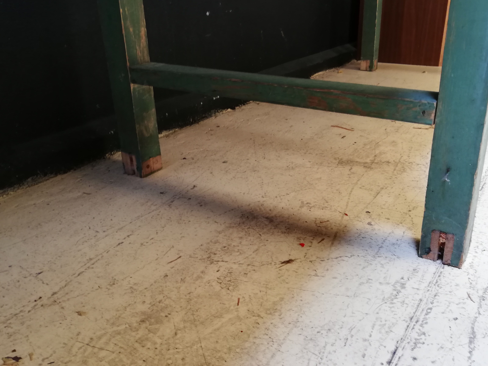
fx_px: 451
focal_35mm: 32
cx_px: 244
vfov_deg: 44.2
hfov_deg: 56.8
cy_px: 183
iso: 250
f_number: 2.2
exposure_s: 1/33.3
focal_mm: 3.81
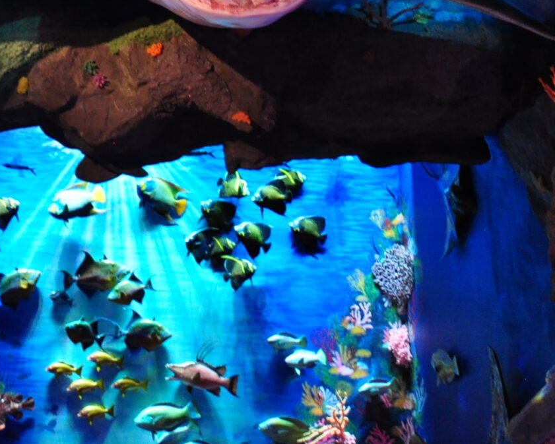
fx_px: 1265
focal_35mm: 77
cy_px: -116
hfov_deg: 24.7
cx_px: 196
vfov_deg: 18.6
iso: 1600
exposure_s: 1/20
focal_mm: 18
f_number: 3.5
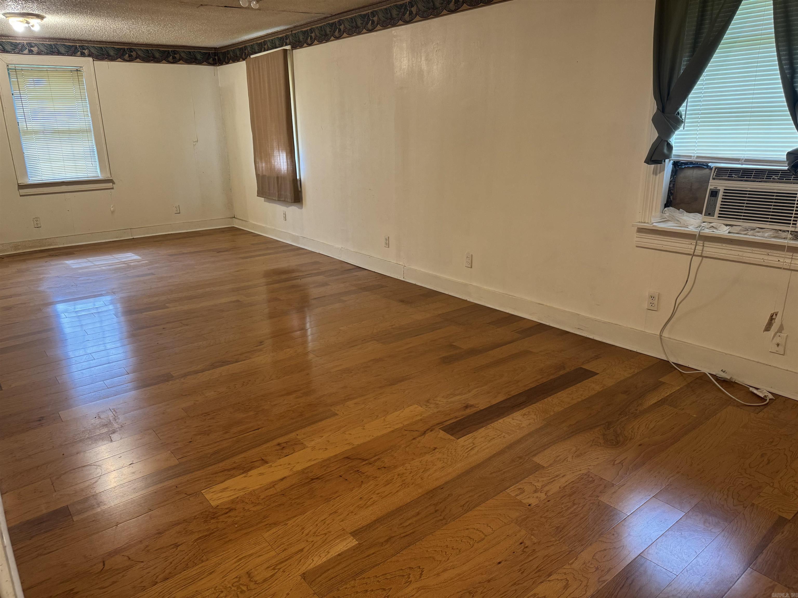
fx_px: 553
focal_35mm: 24
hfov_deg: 71.6
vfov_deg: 56.8
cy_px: 299
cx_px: 399
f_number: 1.78
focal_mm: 6.76
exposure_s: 1/60
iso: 200
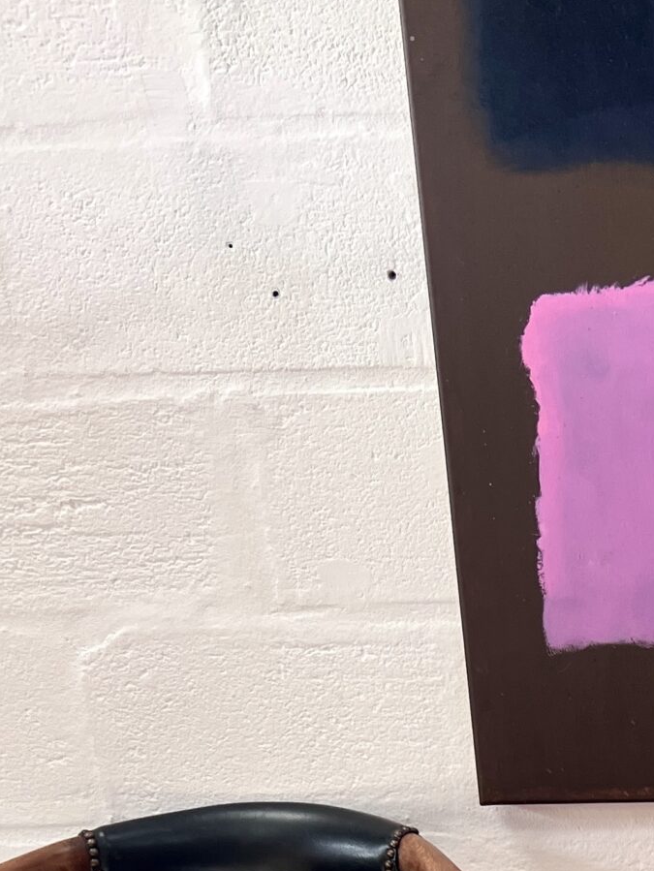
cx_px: 883
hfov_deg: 18.4
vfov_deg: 22.8
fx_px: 1863
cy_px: 1202
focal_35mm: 74
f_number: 1.5
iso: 64
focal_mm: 5.7
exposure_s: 1/121
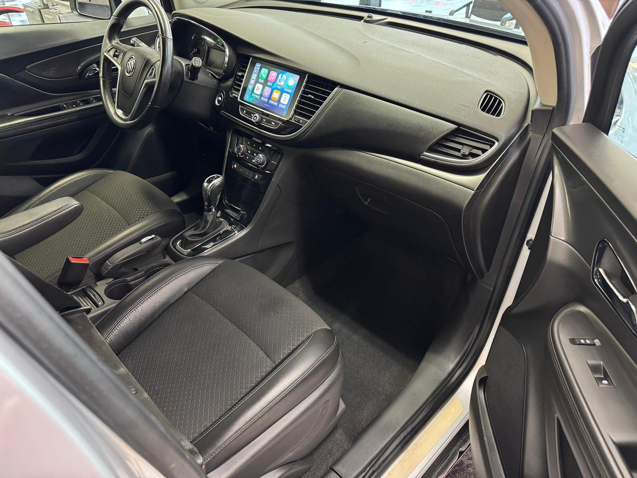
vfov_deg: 56.8
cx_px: 318
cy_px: 239
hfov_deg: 71.6
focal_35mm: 24
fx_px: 442
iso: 1000
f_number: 1.78
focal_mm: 6.76
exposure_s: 1/40
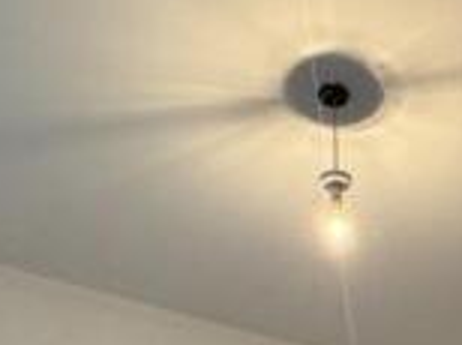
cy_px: 580
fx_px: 706
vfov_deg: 21.0
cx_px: 394
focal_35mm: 53
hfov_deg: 34.6
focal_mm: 2.22
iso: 200
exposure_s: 1/100
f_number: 2.2
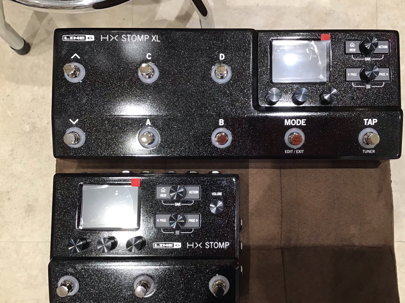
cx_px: 226
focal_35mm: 35
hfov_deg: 52.5
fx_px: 409
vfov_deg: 40.7
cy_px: 162
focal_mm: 3.3
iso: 64
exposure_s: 1/30
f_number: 2.4
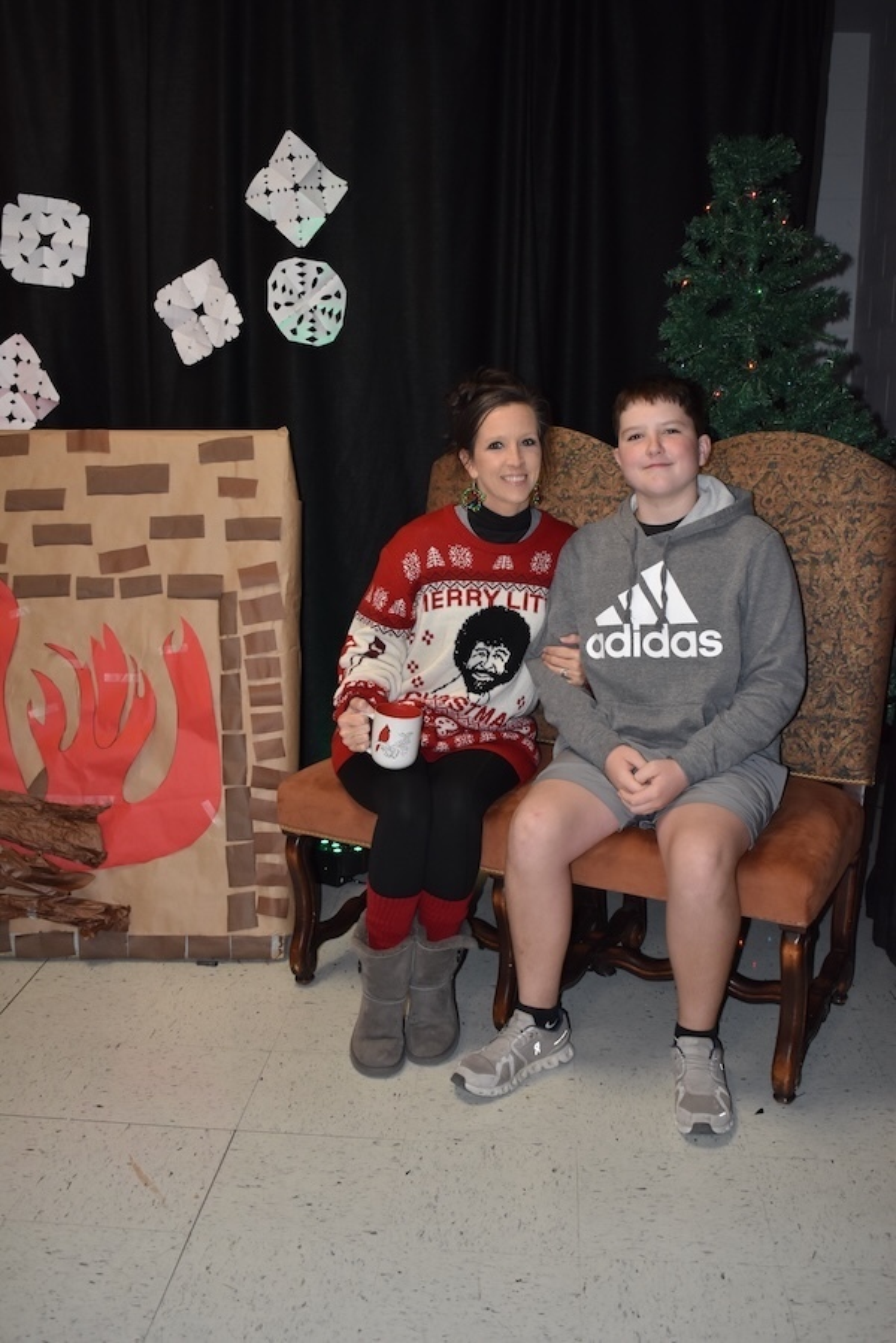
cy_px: 672
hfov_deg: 38.4
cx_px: 448
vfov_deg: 55.1
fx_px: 1288
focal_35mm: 34
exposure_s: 1/200
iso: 800
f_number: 3.8
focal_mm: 23
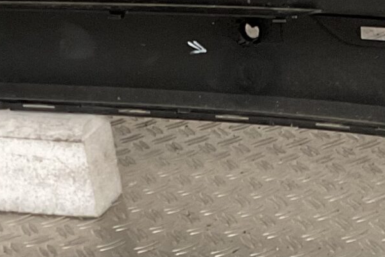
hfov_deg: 15.7
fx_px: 1379
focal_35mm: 129
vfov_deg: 10.6
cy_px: 214
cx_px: 341
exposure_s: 1/60
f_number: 1.8
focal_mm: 3
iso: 100
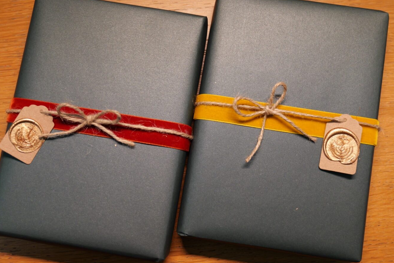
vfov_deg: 35.0
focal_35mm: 38
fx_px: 416
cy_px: 140
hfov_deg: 50.7
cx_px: 183
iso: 1600
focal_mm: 35
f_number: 4.5
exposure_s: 1/60
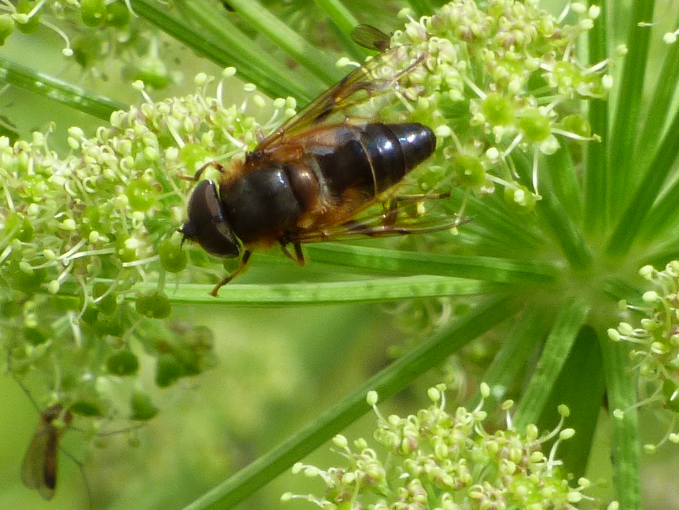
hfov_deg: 1.5
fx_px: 25583
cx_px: 480
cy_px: 264
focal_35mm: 1304
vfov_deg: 1.1
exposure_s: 1/400
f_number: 5.5
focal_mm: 53.77
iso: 100
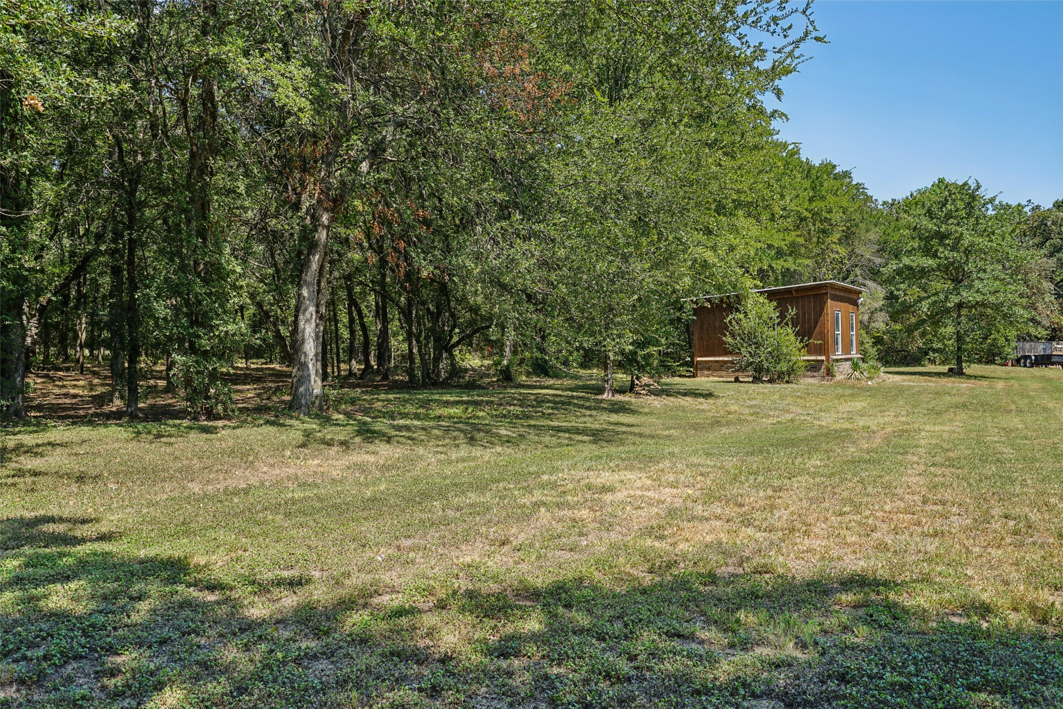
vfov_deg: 41.1
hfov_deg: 58.7
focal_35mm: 32
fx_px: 945
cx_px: 532
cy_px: 354
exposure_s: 1/125
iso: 100
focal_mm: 32
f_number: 8
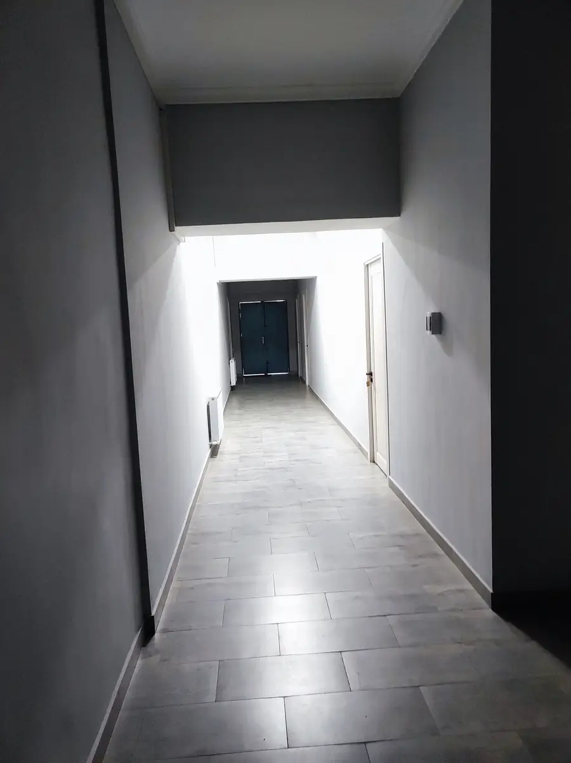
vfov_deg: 69.4
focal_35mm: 25
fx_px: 551
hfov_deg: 54.8
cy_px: 382
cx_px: 286
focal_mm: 4.7
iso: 1369
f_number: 1.79
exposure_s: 1/30
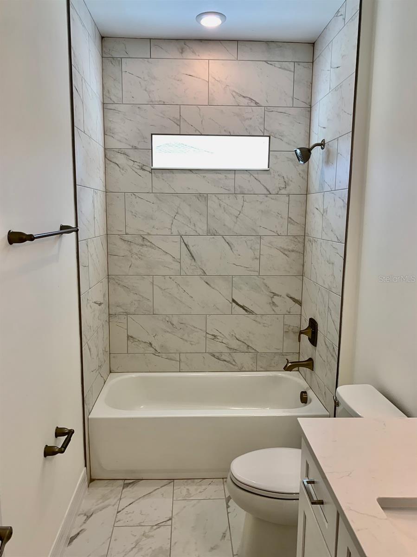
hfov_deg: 53.0
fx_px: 418
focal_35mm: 26
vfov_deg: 67.3
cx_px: 208
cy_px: 278
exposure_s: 1/120
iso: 25
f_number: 1.8
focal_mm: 4.25
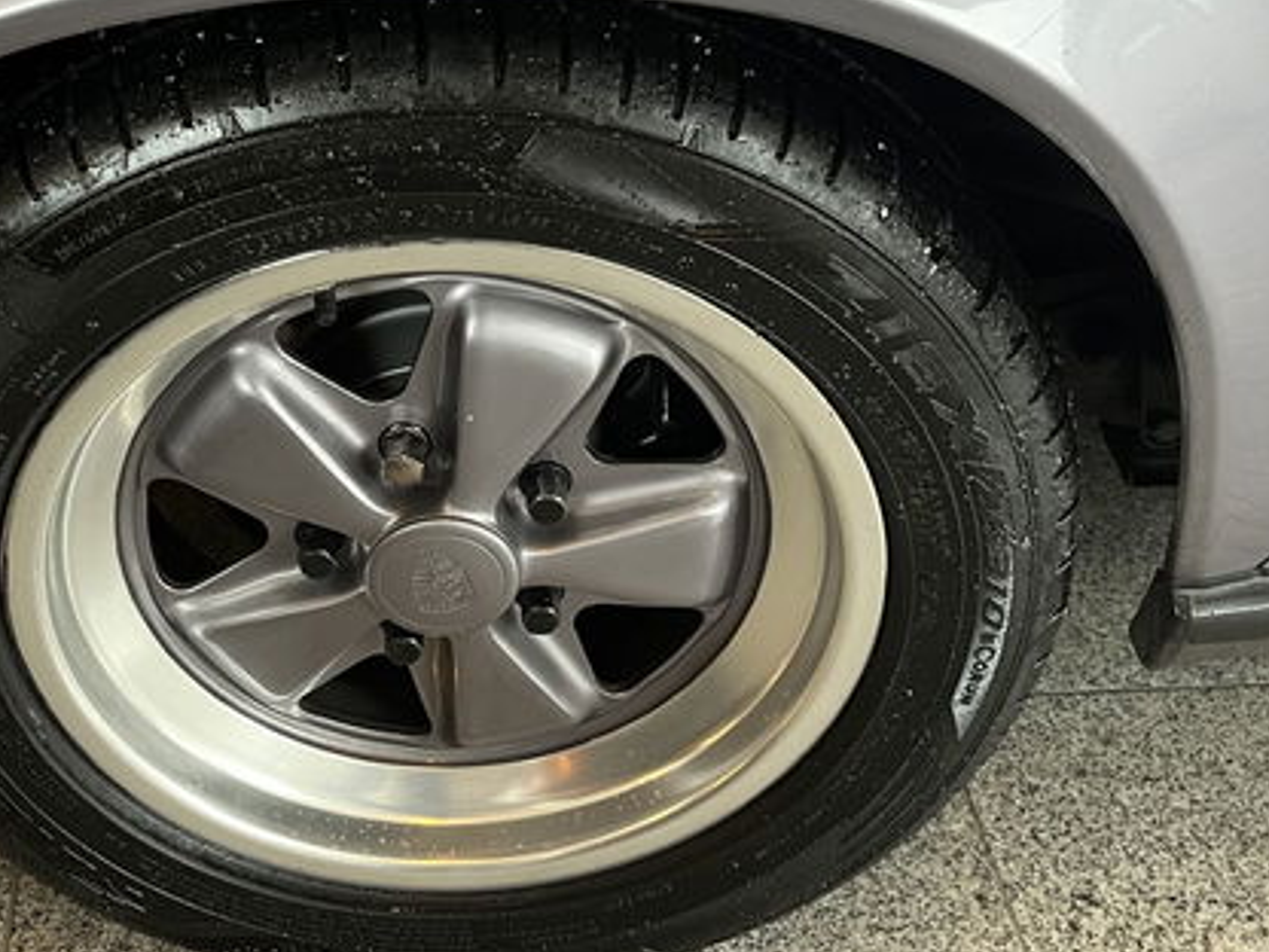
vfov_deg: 30.2
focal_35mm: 48
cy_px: 375
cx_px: 424
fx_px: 1760
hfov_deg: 39.2
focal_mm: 5.1
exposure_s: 1/50
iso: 200
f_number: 1.6
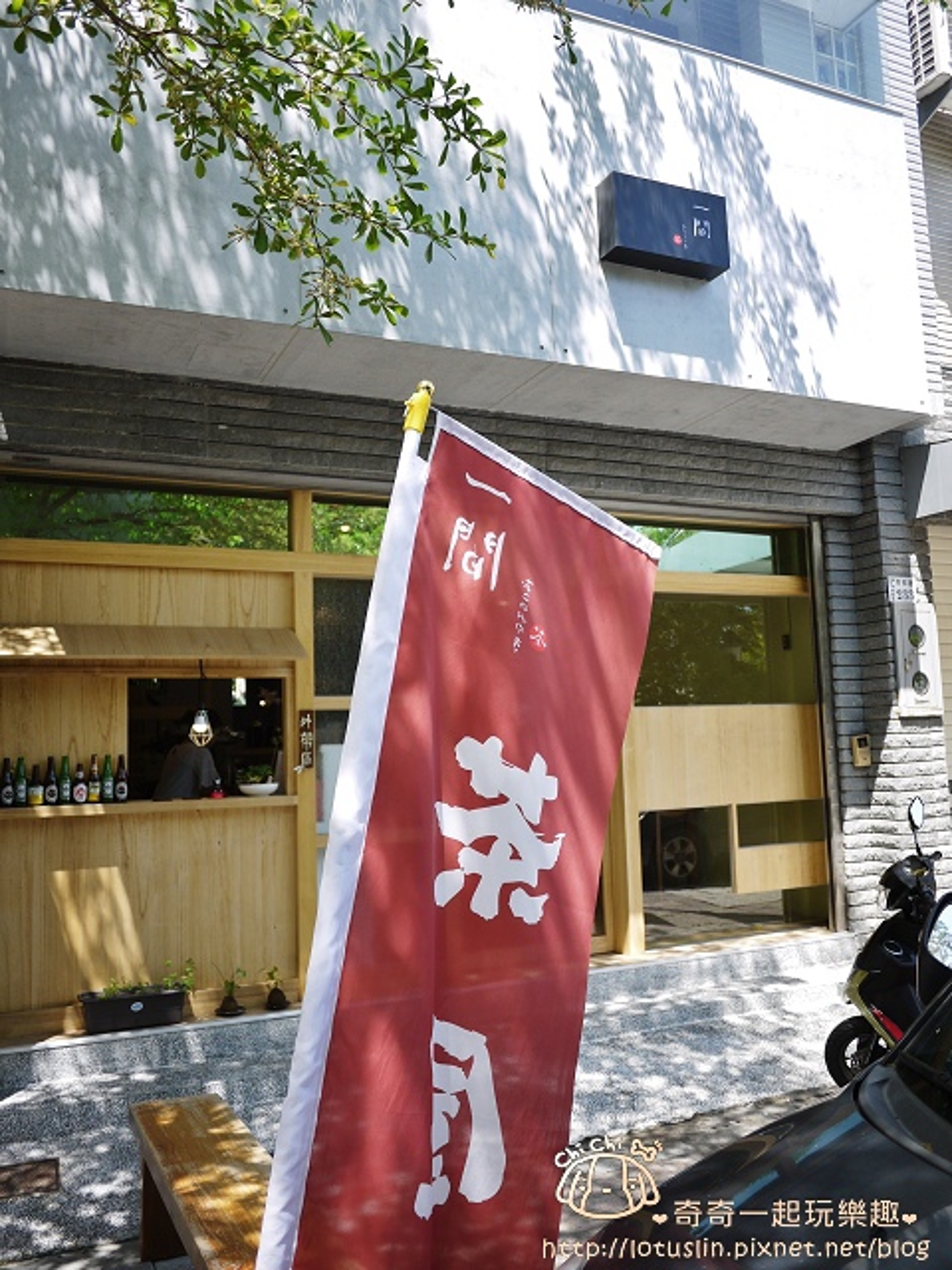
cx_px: 476
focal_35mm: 28
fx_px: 1027
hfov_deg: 49.7
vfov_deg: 63.4
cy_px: 635
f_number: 2.5
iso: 100
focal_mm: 14
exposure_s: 1/500
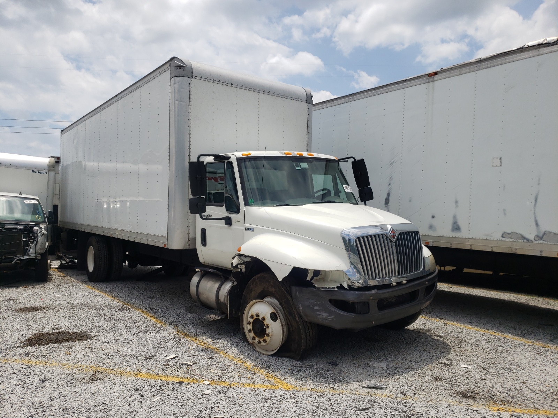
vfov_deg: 53.1
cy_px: 209
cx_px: 279
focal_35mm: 26
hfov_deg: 67.3
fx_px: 419
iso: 50
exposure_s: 1/5000
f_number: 1.5
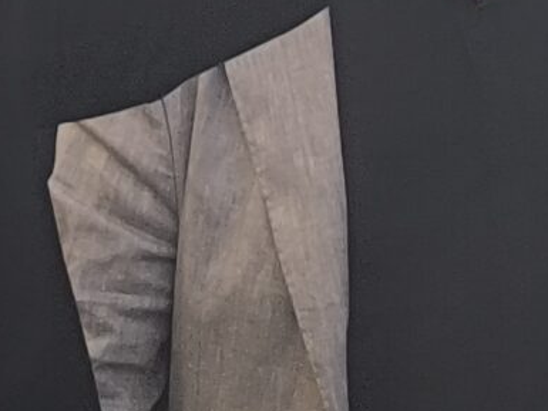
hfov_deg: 6.3
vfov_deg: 4.7
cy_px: -583
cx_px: -606
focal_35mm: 306
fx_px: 4846
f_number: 1.65
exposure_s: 1/468
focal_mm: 6.14
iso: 50
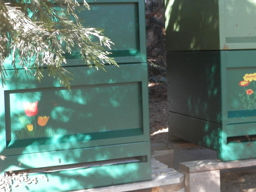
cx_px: 222
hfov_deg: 23.0
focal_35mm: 83
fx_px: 614
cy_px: 49
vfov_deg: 17.7
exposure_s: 1/80
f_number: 3.5
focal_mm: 7.2
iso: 200
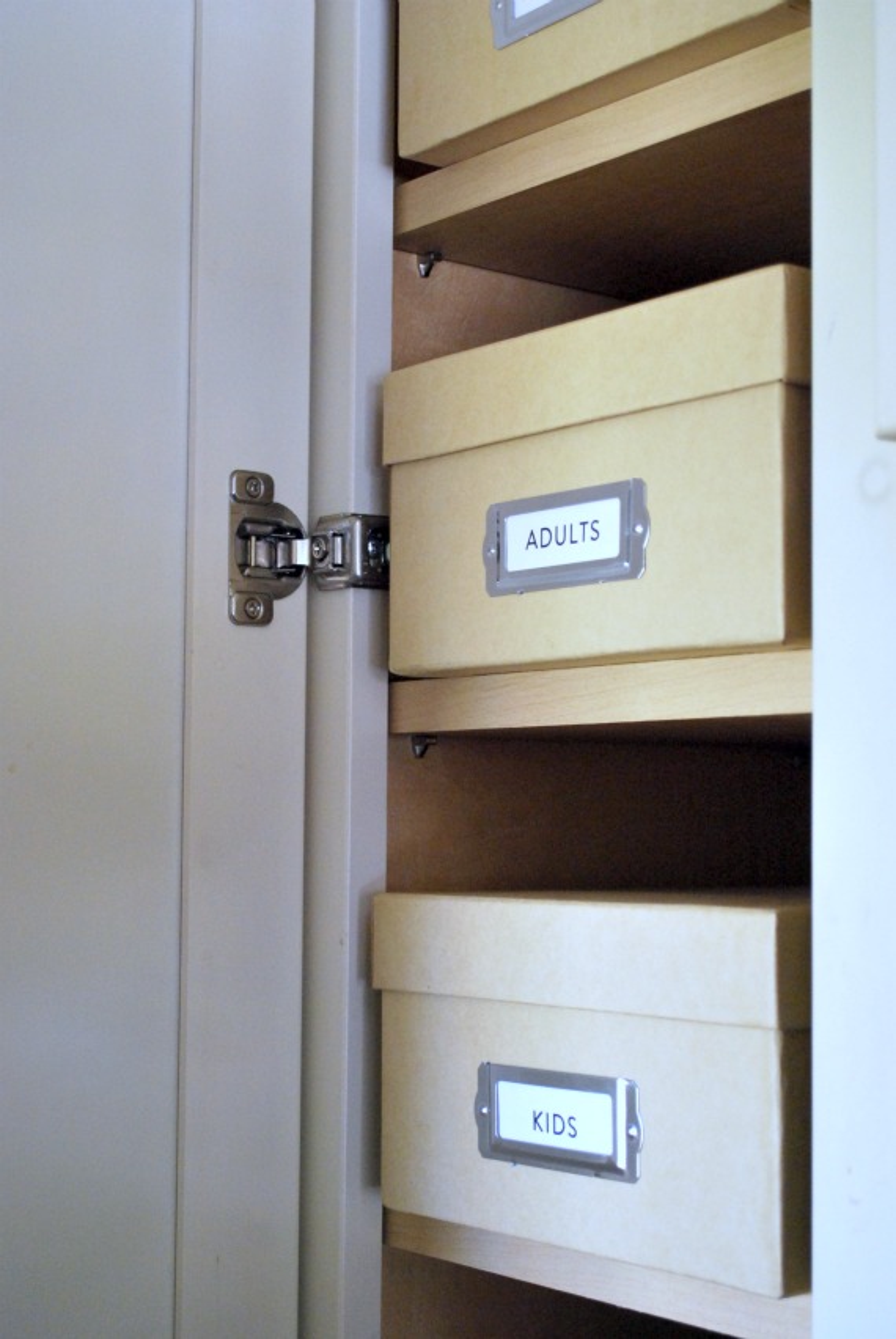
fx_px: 1955
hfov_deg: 25.8
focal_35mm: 52
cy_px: 670
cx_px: 448
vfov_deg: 37.8
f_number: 5.3
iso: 900
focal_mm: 35
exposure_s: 1/30
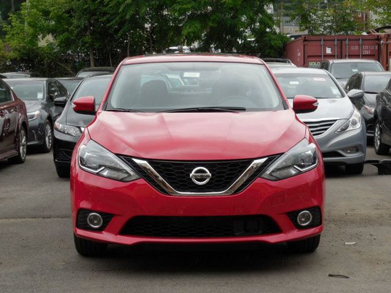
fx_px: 779
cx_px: 196
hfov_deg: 28.2
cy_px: 146
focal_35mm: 69
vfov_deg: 21.3
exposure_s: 1/250
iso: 125
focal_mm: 12.5
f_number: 4.4
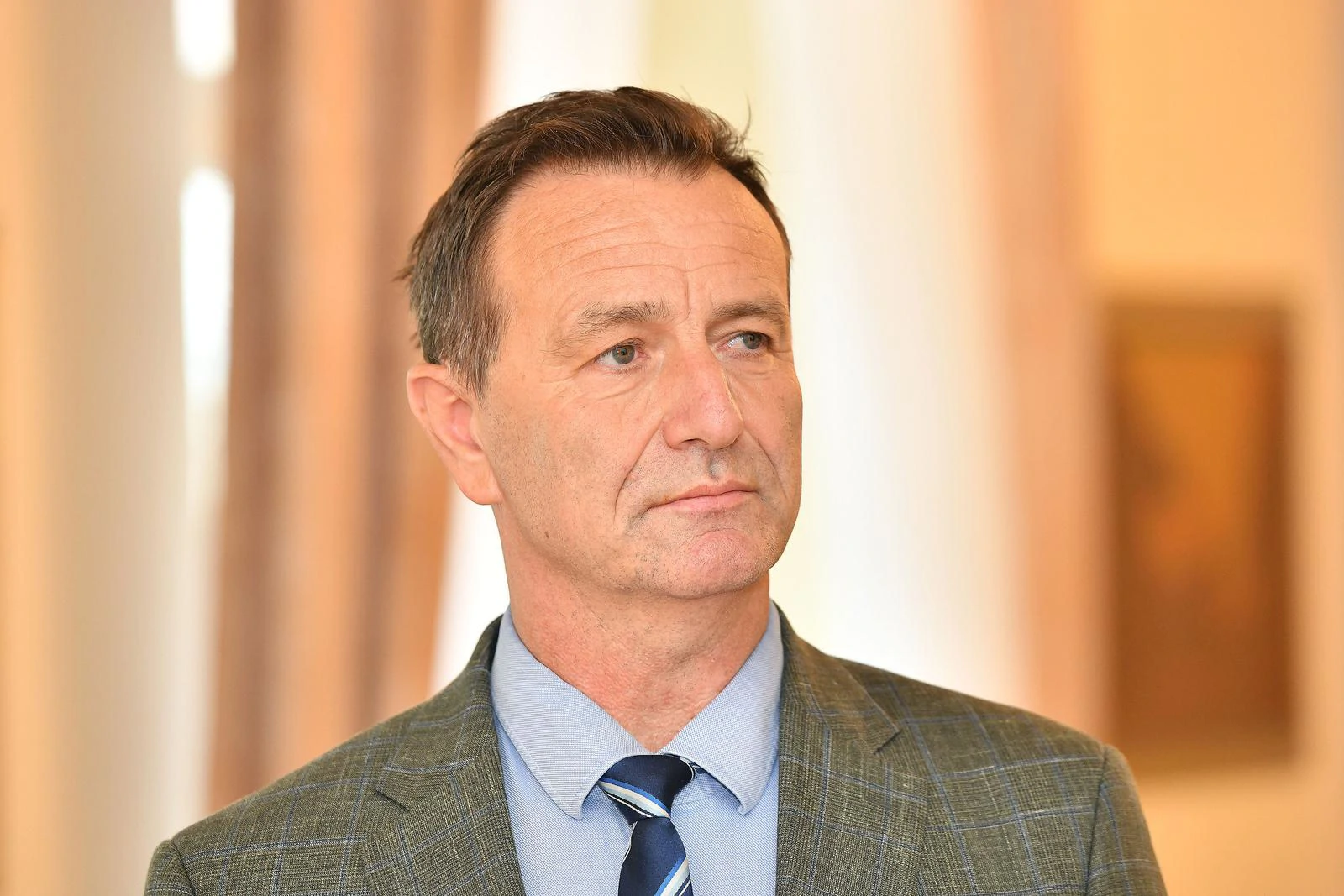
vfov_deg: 8.3
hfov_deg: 12.5
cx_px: 672
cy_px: 448
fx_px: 6160
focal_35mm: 165
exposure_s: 1/125
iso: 1600
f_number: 5
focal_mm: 165
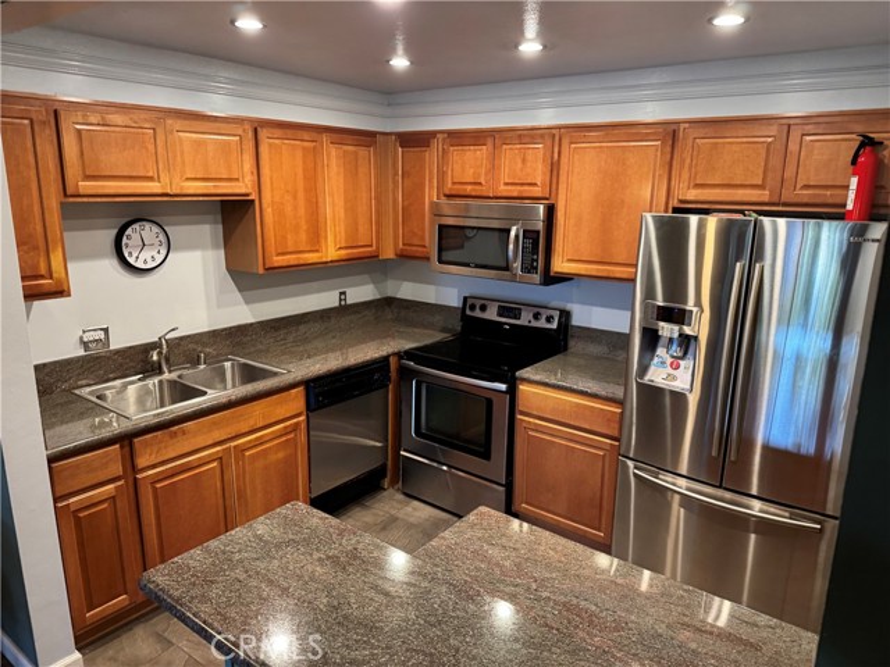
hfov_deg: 71.6
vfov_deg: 56.8
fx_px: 617
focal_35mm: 24
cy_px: 334
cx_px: 445
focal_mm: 6.76
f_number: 1.78
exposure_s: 1/60
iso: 320
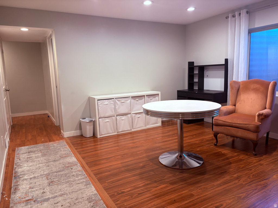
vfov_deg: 53.1
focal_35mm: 26
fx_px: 209
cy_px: 104
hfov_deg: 67.3
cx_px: 139
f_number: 1.6
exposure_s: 1/60
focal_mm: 5.96
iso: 100
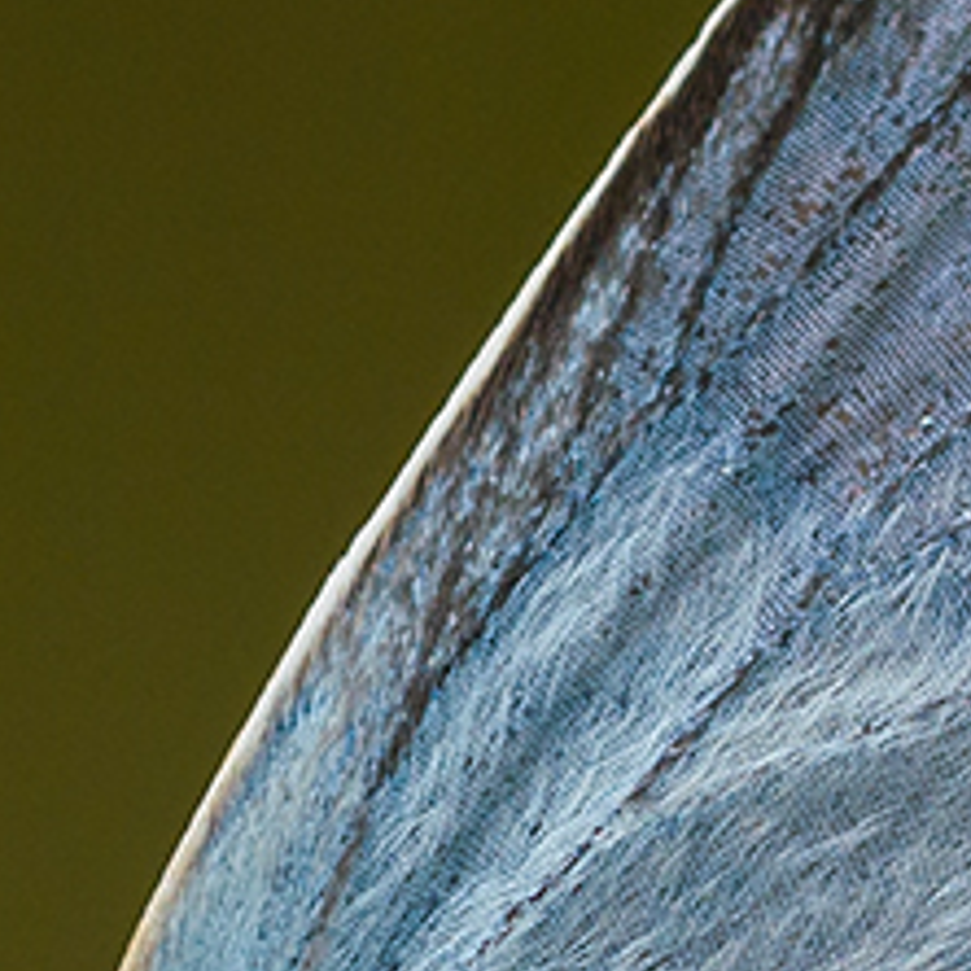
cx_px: -293
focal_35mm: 1151
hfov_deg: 1.5
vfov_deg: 1.5
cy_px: 1190
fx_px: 36528
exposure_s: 1/1600
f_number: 6.3
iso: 400
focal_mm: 200
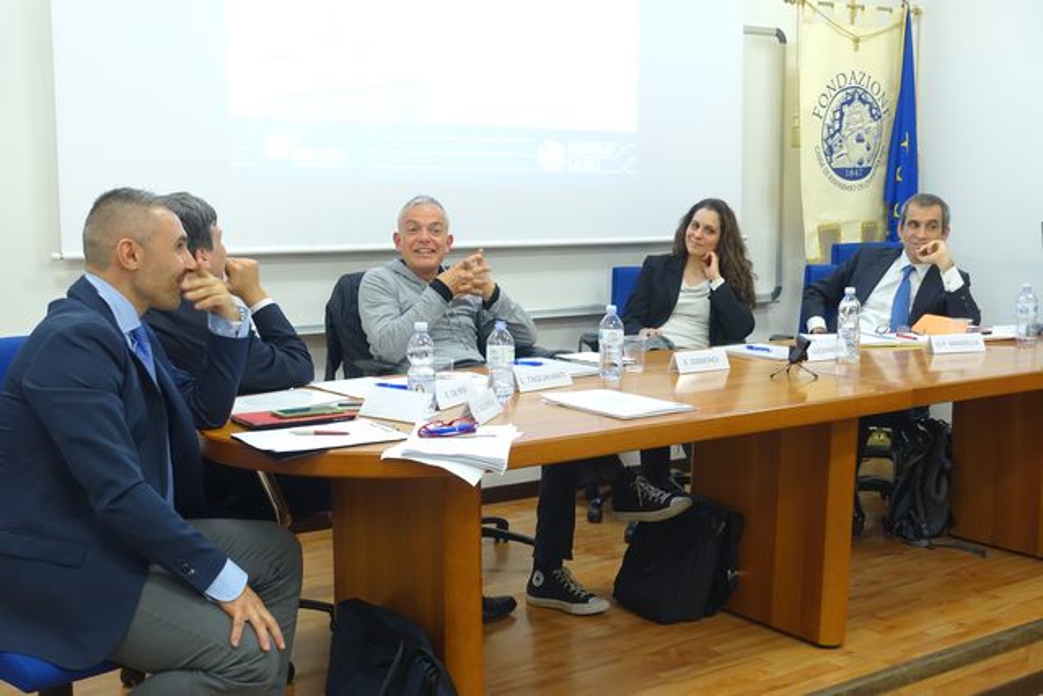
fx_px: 1275
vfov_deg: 30.5
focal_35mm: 44
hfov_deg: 44.5
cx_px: 522
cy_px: 348
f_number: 2.8
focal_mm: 16.17
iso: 800
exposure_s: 1/60
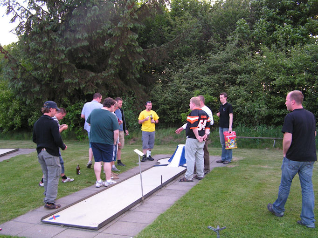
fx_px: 349
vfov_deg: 37.7
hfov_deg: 49.0
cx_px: 159
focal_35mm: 38
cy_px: 119
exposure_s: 1/40
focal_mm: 6.3
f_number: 2.8
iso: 50
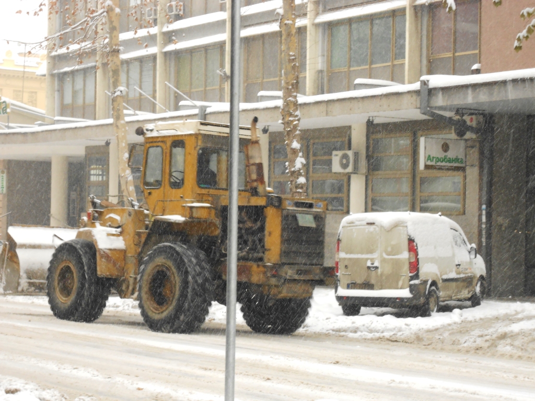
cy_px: 200
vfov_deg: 17.2
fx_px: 1329
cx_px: 268
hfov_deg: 22.8
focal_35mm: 86
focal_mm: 15.4
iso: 200
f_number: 6.3
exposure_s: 1/60
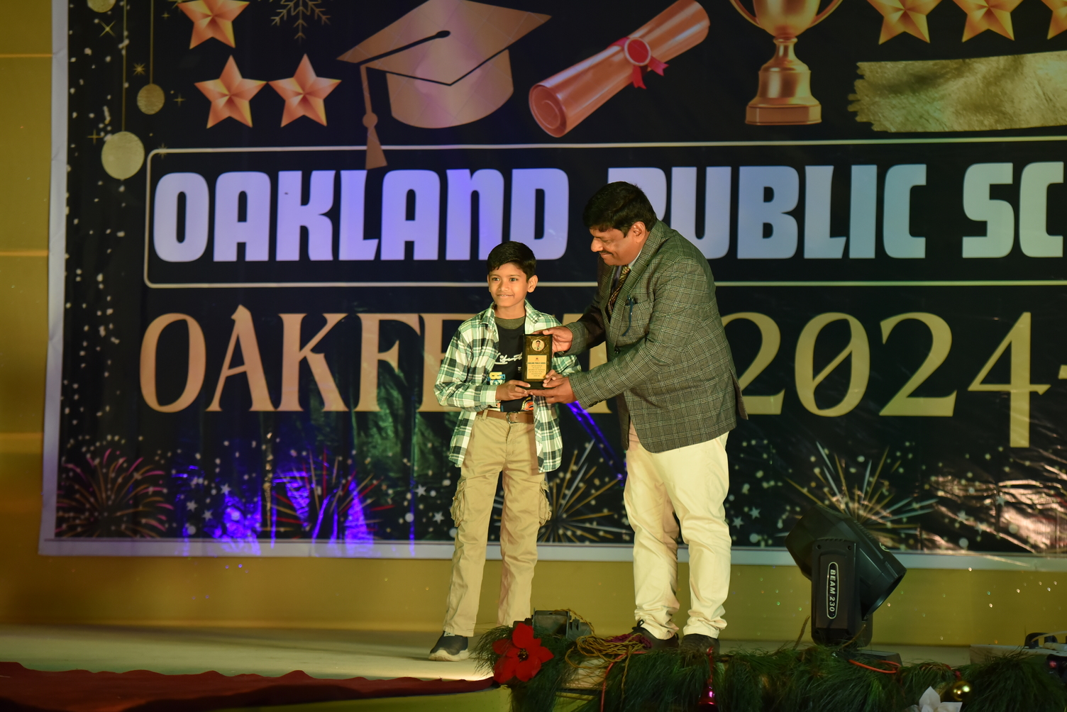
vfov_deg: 11.4
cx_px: 534
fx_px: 3558
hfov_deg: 17.1
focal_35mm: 120
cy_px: 356
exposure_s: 1/400
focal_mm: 120
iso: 1600
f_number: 2.8
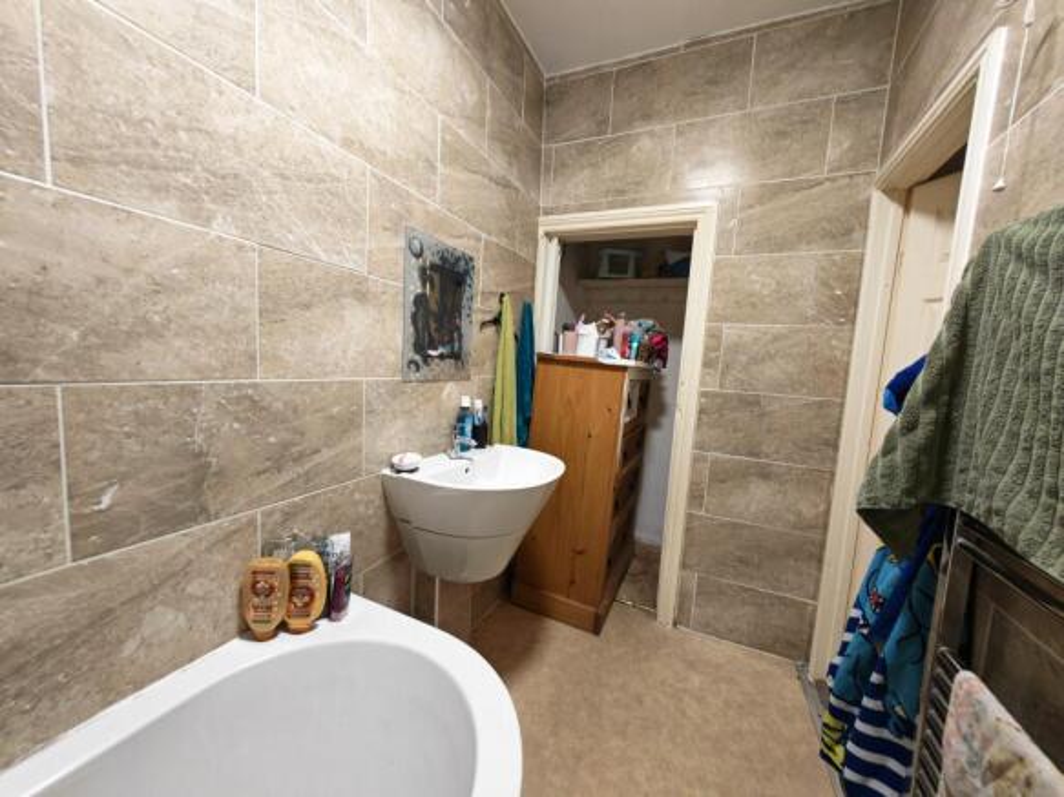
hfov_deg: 106.2
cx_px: 532
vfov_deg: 89.9
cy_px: 398
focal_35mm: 13
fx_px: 400
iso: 400
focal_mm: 1.82
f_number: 2
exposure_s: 1/25
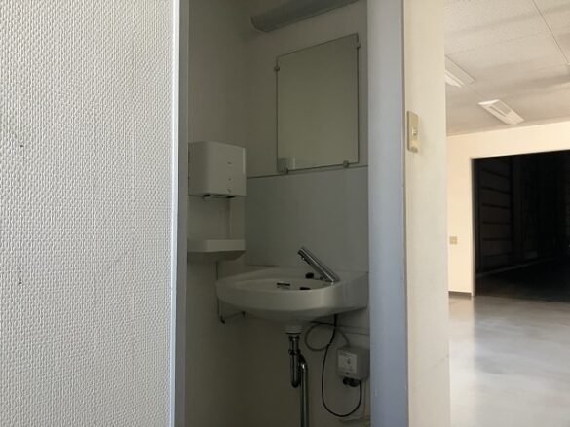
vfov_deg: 49.8
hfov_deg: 63.4
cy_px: 214
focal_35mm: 28
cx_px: 285
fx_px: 461
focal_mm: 3.99
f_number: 1.8
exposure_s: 1/56
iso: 320
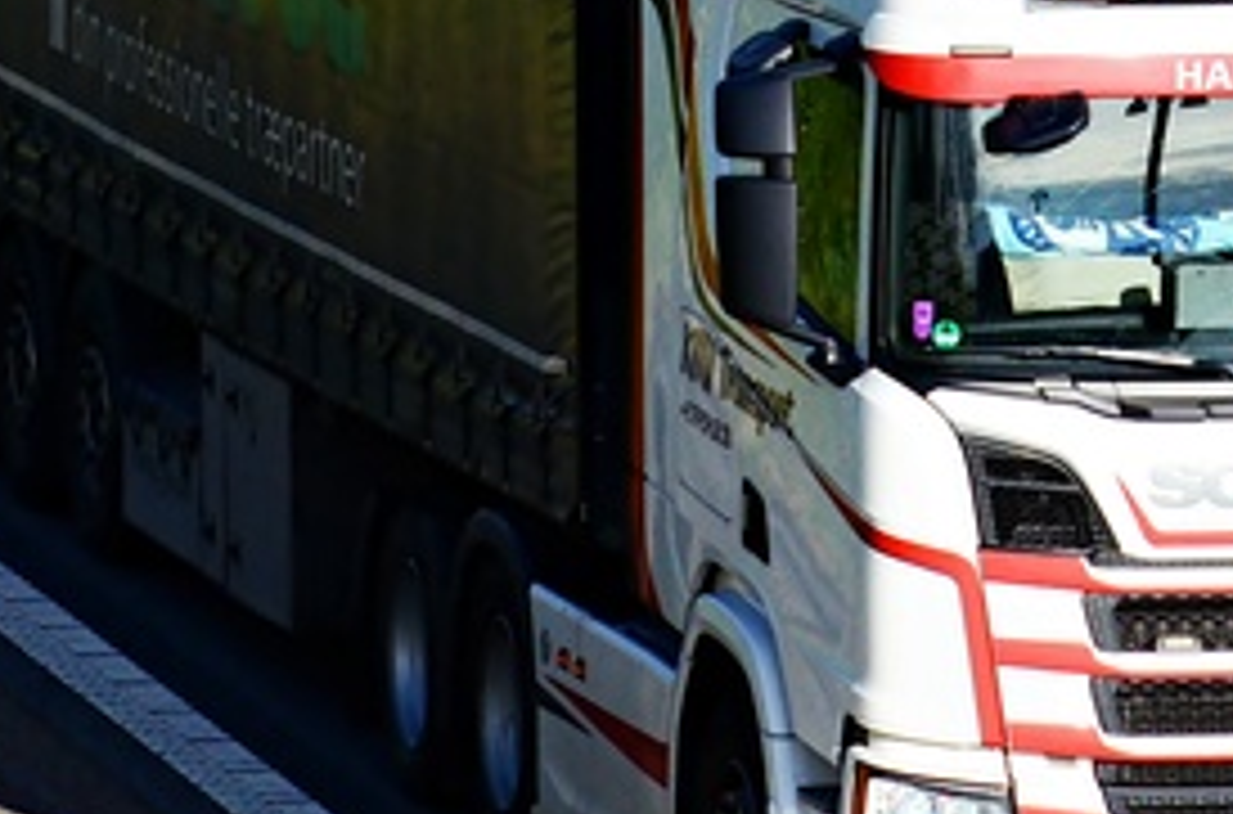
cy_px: 157
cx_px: 940
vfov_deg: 3.4
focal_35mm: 403
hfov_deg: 5.1
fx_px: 13763
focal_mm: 92
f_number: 8
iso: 640
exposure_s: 1/1600
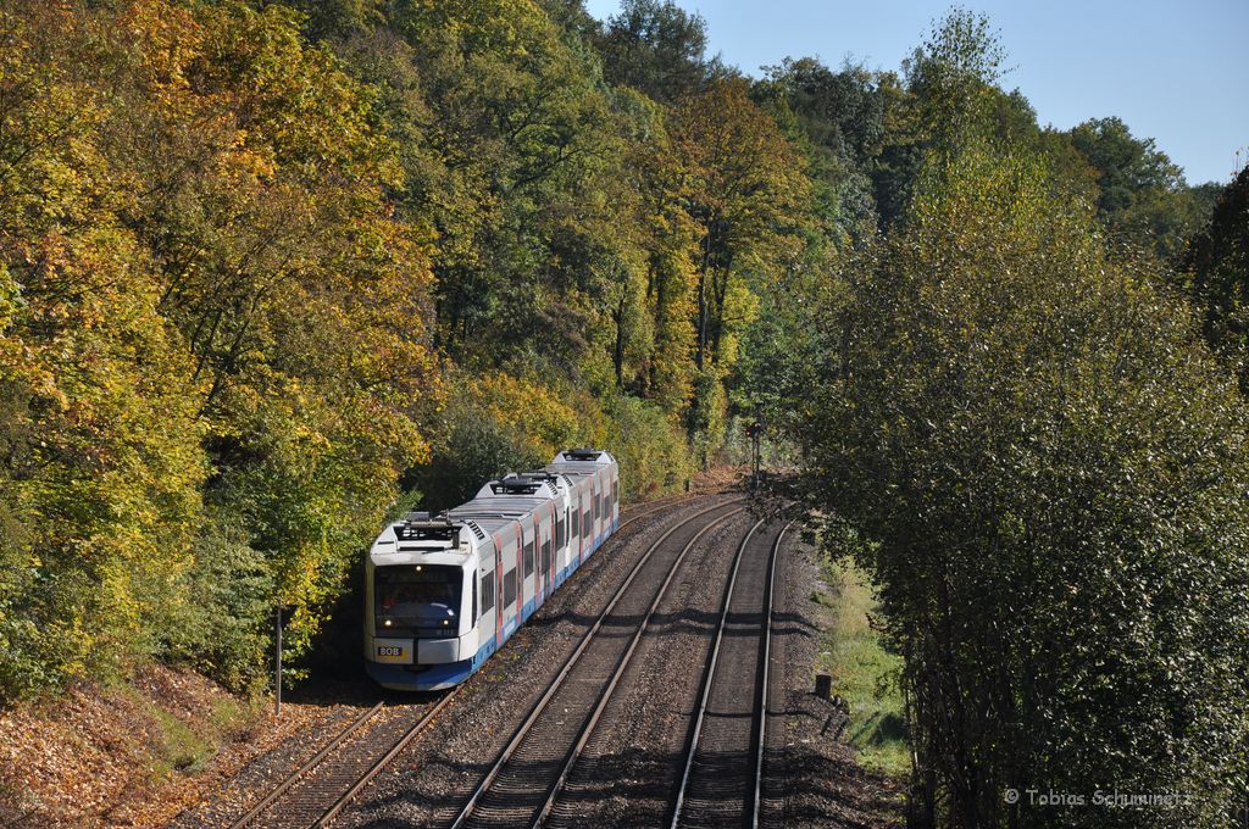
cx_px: 624
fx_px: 4782
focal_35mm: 138
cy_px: 414
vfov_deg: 9.9
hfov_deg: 14.9
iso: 200
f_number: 9
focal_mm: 92
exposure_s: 1/500
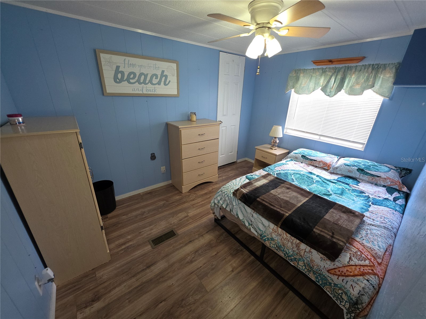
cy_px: 160
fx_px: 160
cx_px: 213
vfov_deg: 89.9
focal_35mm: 13
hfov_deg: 106.2
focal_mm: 2.2
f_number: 1.9
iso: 125
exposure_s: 1/60
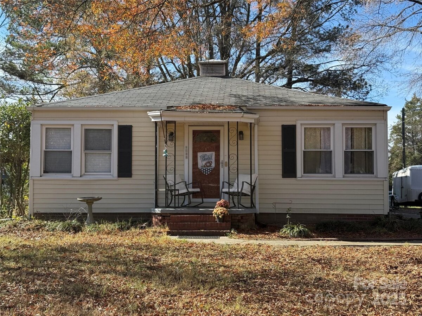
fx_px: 585
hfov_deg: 39.7
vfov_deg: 30.3
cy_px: 158
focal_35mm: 48
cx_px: 211
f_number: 1.78
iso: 64
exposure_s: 1/1642
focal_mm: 6.76
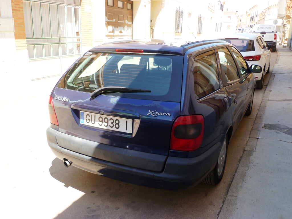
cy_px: 110
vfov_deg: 49.7
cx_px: 146
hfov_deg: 63.4
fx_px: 236
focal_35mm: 28
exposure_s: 1/160
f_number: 3.3
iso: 80
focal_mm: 5
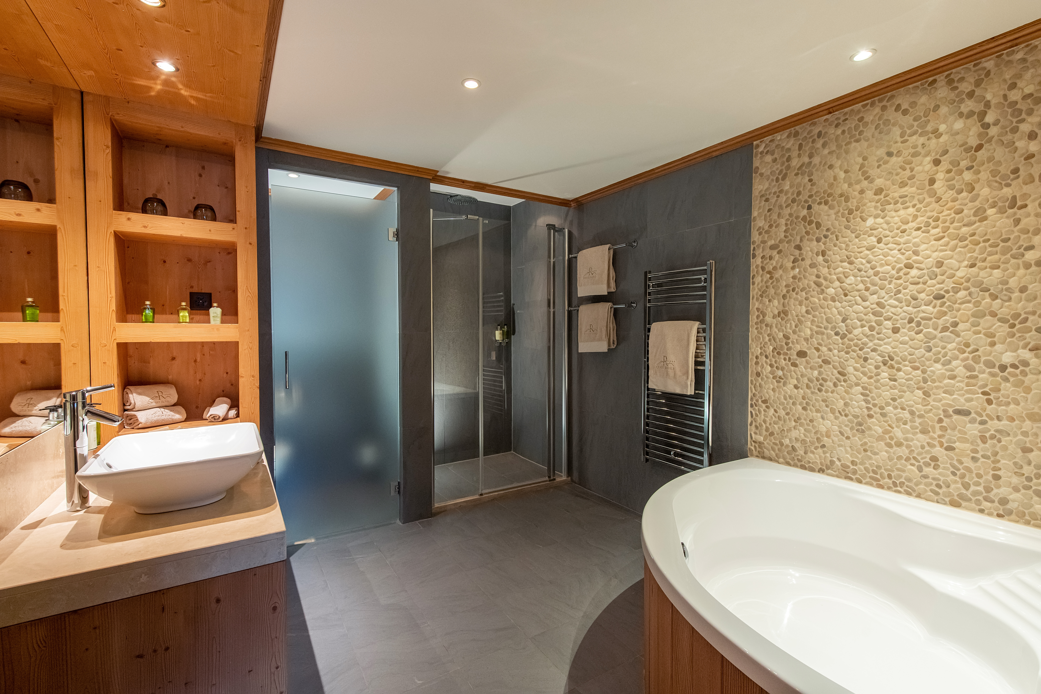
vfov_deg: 73.7
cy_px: 347
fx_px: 463
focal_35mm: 16
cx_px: 520
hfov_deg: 96.7
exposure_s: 1/8
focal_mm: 16
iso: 1250
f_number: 8
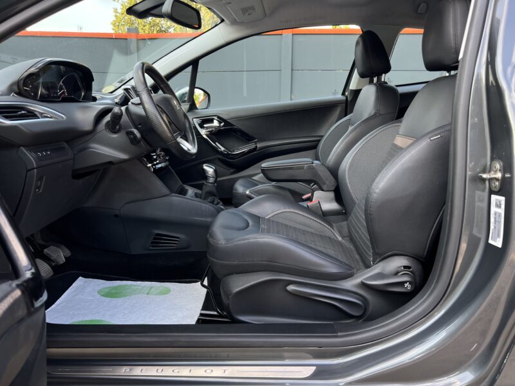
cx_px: 258
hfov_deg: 67.3
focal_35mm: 26
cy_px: 193
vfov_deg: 53.1
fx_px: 387
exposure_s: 1/121
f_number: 1.5
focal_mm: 5.7
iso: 32
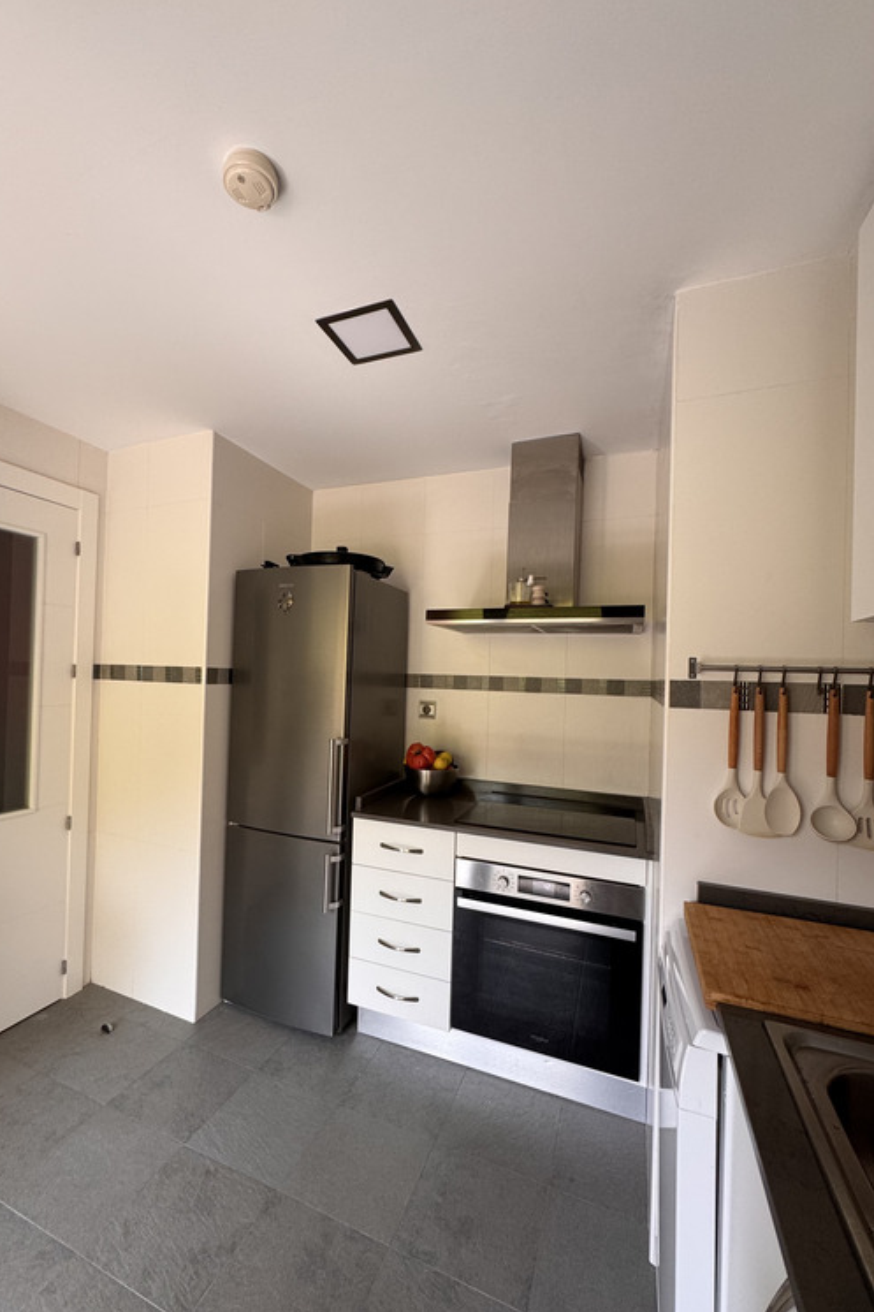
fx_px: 546
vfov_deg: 100.4
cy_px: 674
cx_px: 396
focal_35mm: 15
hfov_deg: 77.1
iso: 125
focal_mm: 2.22
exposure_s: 1/99
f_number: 2.2
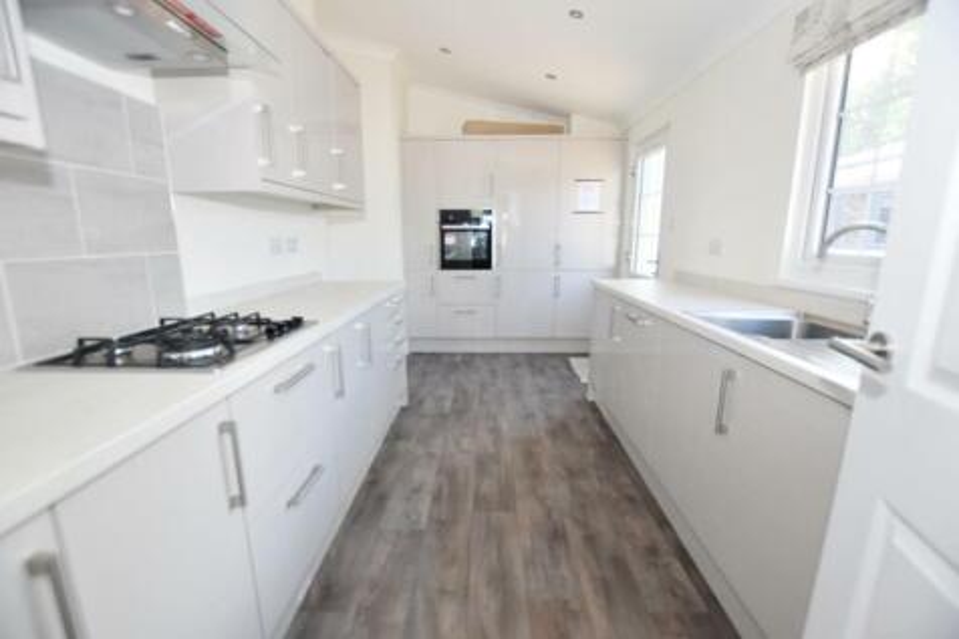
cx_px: 480
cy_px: 320
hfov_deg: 100.4
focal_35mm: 15
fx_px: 399
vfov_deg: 77.3
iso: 720
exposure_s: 1/250
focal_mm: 10
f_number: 3.5
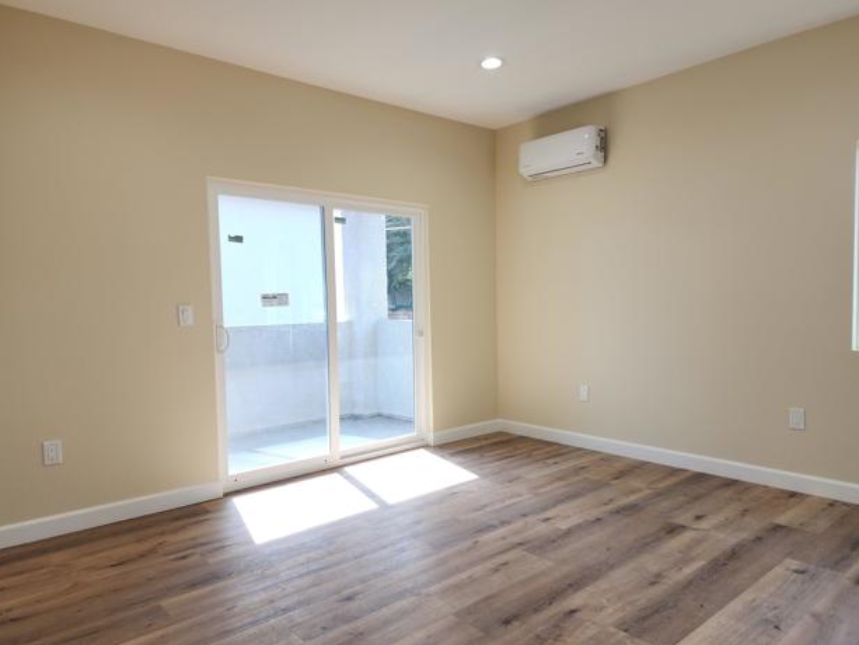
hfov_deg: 71.6
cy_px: 335
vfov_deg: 56.8
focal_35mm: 24
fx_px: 596
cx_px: 436
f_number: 1.8
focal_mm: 6.4
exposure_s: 1/120
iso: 32
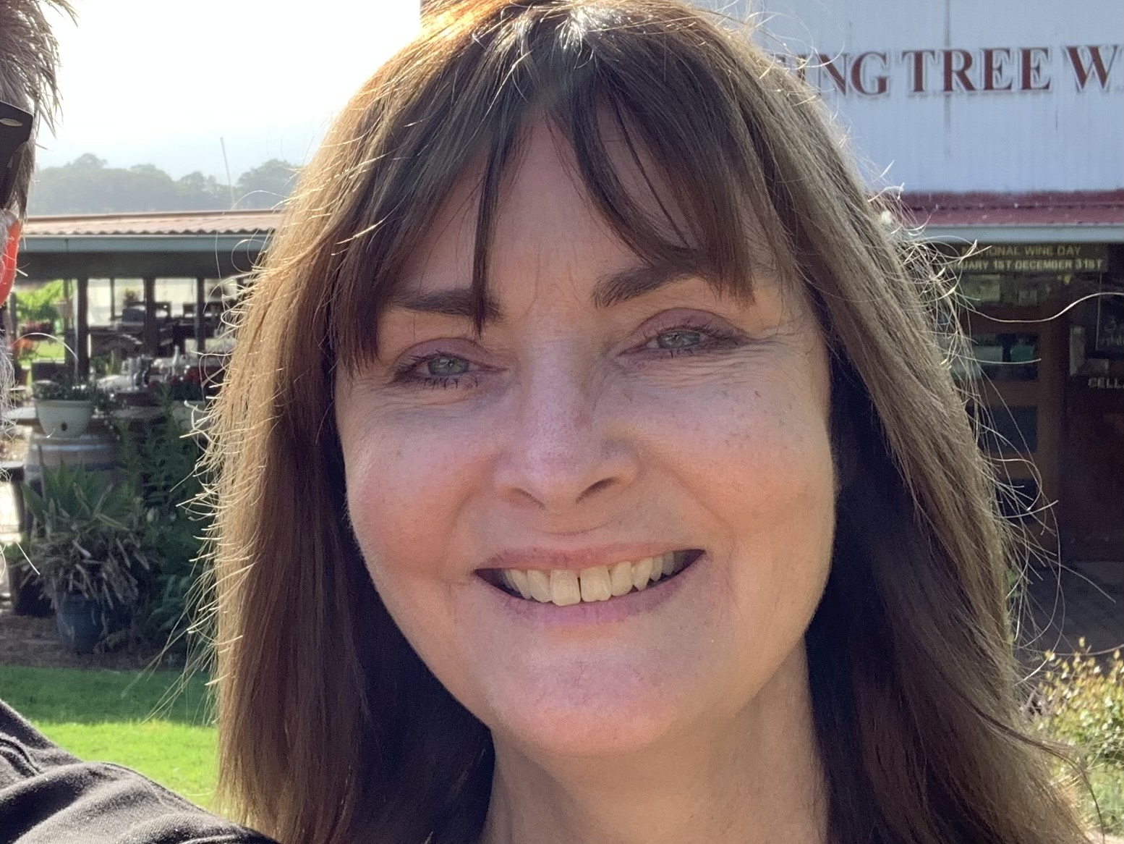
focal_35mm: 32
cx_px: 562
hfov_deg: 56.8
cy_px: 422
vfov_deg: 44.2
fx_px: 1039
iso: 16
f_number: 2.2
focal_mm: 2.87
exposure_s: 1/227
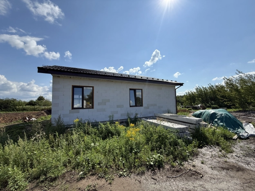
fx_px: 103
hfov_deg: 102.1
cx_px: 128
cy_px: 96
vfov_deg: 85.7
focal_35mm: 14
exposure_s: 1/2841
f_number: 2.2
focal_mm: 2.22
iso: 50
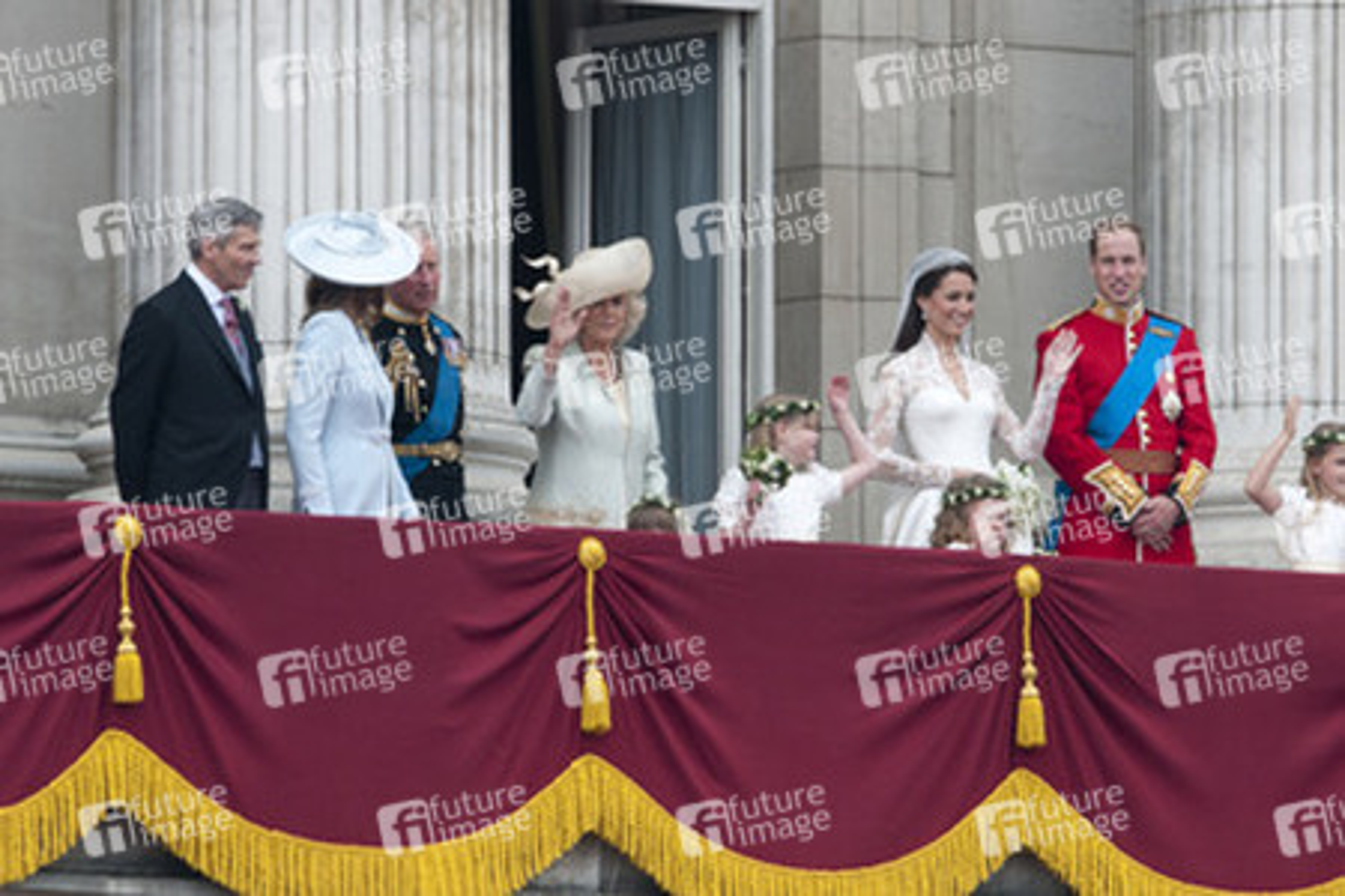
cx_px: 672
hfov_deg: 3.4
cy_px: 448
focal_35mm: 600
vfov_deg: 2.3
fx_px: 22415
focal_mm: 400
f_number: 5.6
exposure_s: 1/1250
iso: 640
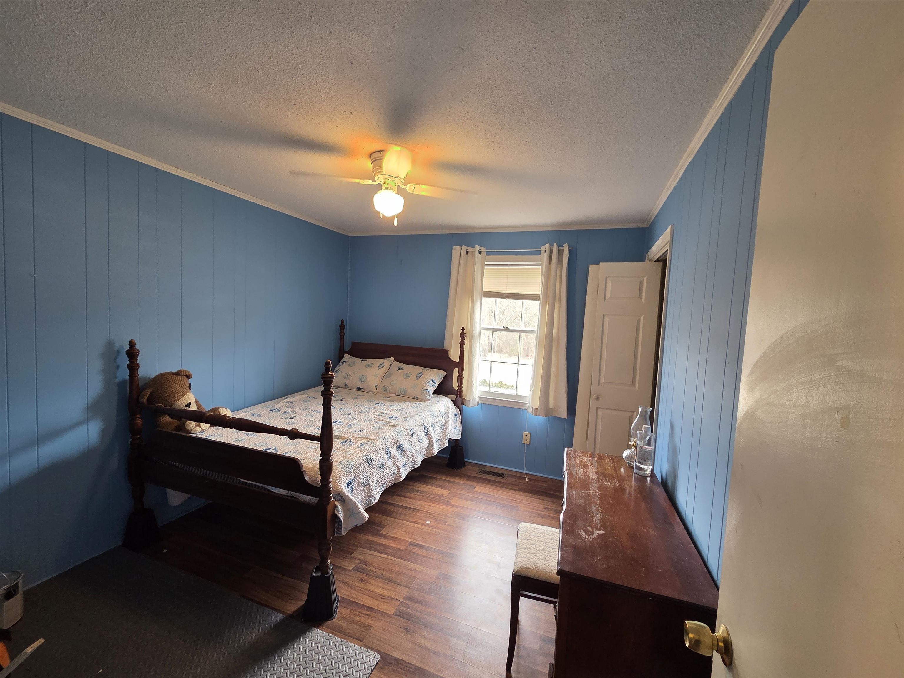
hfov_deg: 106.2
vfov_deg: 89.9
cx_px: 452
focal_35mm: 13
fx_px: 339
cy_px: 339
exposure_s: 1/60
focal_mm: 2.2
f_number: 2.2
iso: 250
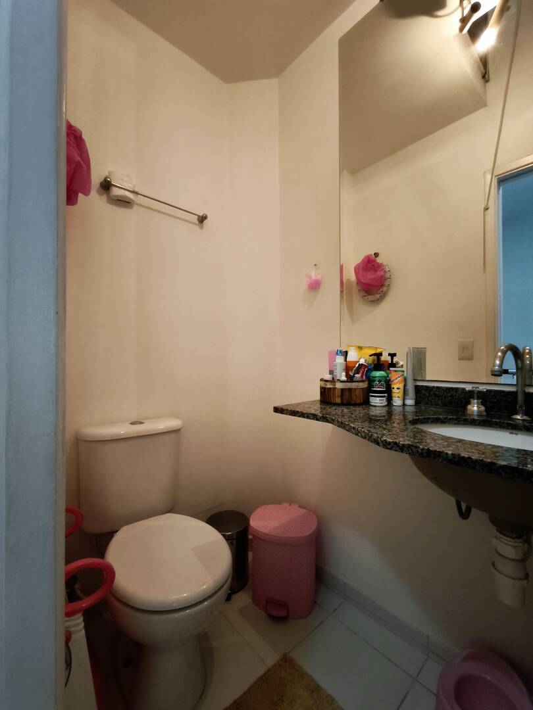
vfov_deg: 98.2
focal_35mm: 15
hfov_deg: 81.7
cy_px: 355
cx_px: 266
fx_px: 308
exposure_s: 1/24
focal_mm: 1.91
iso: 500
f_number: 2.2
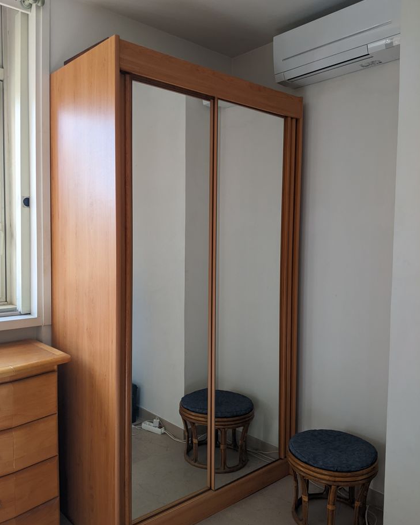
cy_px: 270
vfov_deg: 60.4
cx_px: 207
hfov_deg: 50.0
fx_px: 451
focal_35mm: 29
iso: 104
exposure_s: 1/99.9
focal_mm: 4.44
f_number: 1.8
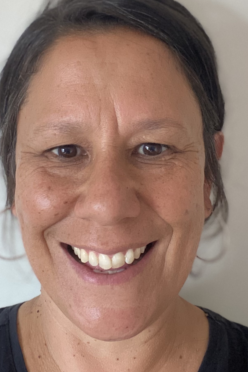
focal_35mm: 53
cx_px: 107
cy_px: 144
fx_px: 548
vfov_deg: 37.3
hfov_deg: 25.5
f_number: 2.2
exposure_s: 1/44
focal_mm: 2.71
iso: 400
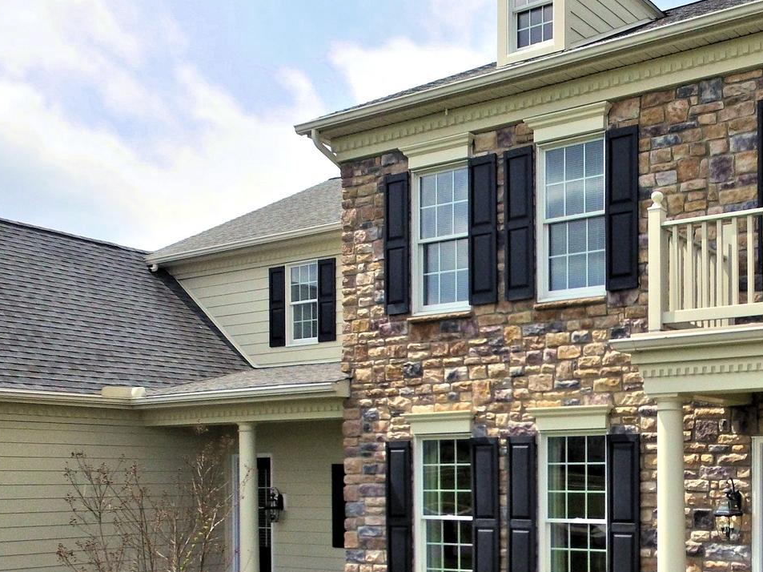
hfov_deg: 41.4
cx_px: 645
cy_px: 493
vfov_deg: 32.2
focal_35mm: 43
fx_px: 947
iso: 200
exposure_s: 1/2500
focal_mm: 3.61
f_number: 2.8
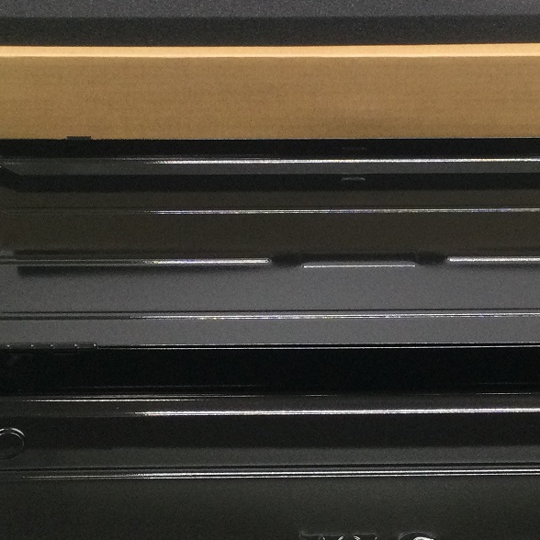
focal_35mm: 76
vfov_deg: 22.7
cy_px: 317
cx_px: 344
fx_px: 1341
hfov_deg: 22.7
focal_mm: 3.3
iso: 32
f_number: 2.4
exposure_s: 1/30
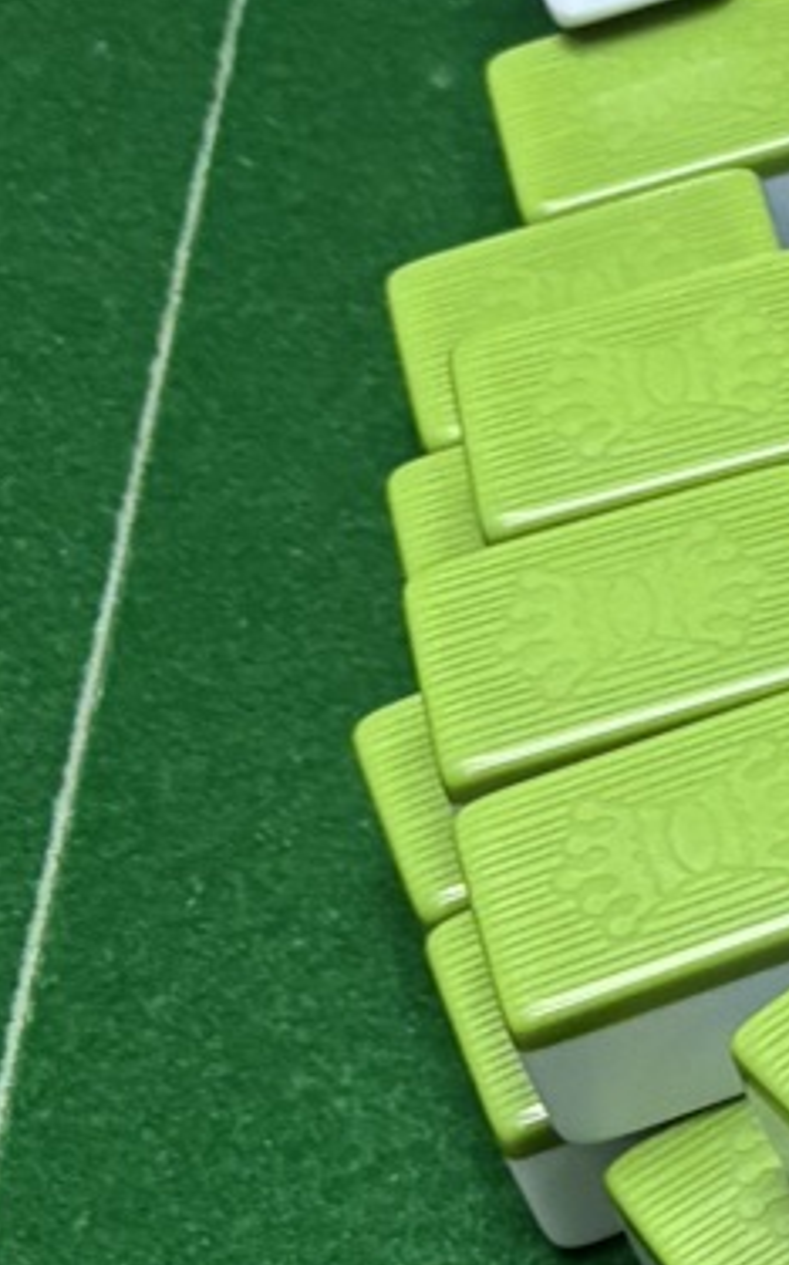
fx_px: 5063
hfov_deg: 7.7
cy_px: 627
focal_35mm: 147
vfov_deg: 14.2
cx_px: 2384
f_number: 1.6
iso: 125
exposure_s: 1/121
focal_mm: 5.96
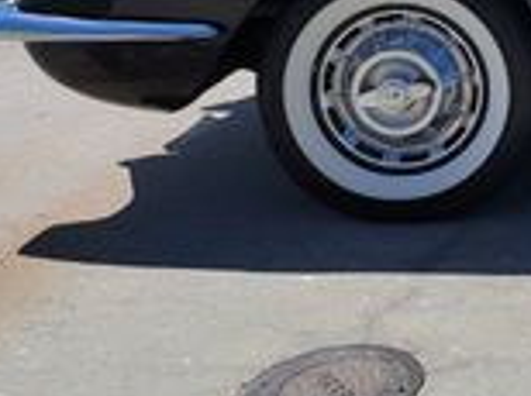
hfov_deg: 16.8
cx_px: 907
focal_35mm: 100
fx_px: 1532
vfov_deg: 14.0
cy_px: -172
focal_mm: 6.7
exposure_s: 1/1321
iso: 16
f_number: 1.8
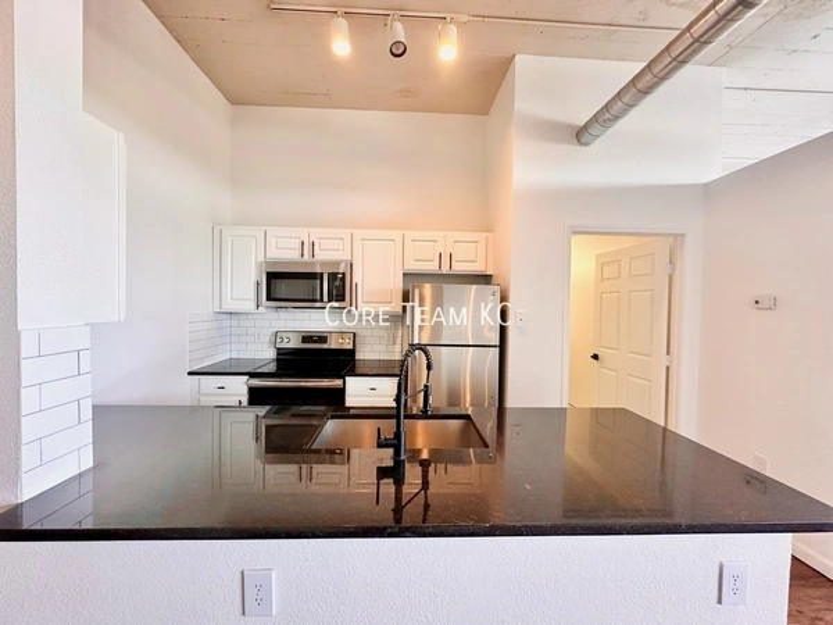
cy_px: 312
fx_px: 337
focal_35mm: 14
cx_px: 416
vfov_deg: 85.7
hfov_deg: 102.1
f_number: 2.2
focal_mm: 2.22
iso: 200
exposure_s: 1/60
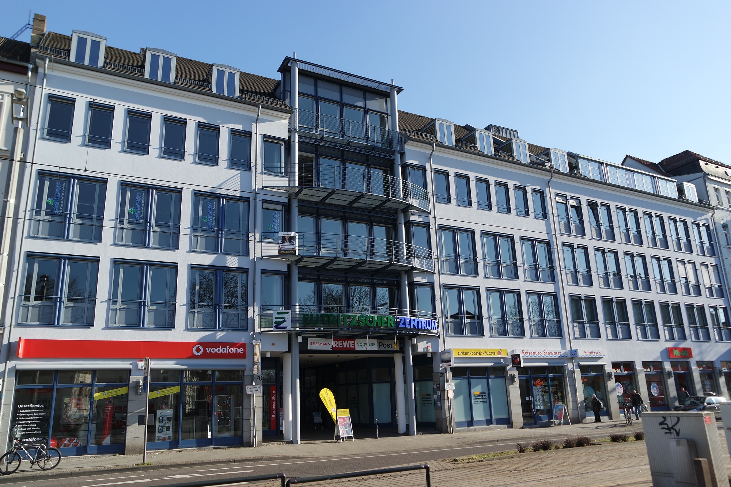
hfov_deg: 69.4
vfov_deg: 49.5
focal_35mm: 26
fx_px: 528
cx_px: 366
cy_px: 244
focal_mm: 17
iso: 100
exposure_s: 1/200
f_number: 5.6
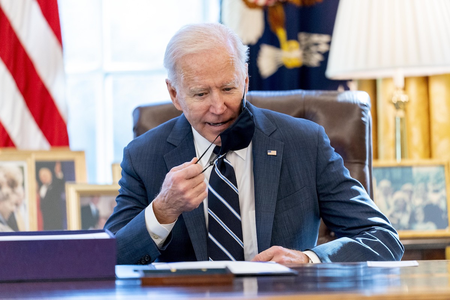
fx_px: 2500
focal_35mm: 200
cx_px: 225
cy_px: 150
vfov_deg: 6.9
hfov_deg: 10.3
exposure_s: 1/1000
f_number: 2.8
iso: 4000
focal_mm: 200
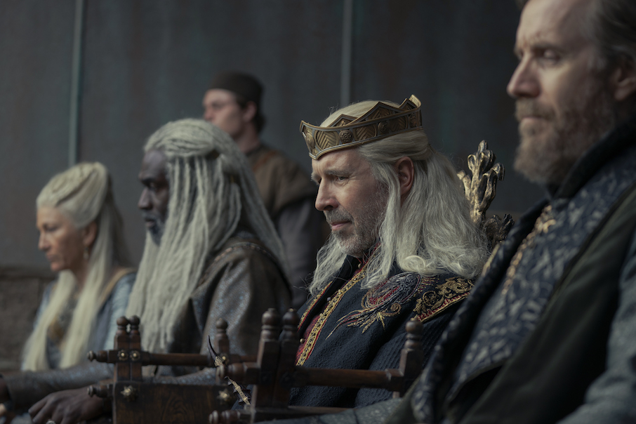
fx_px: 1502
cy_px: 215
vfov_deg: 16.1
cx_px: 345
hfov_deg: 23.9
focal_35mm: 85
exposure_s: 1/125
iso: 200
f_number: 2.8
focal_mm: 77
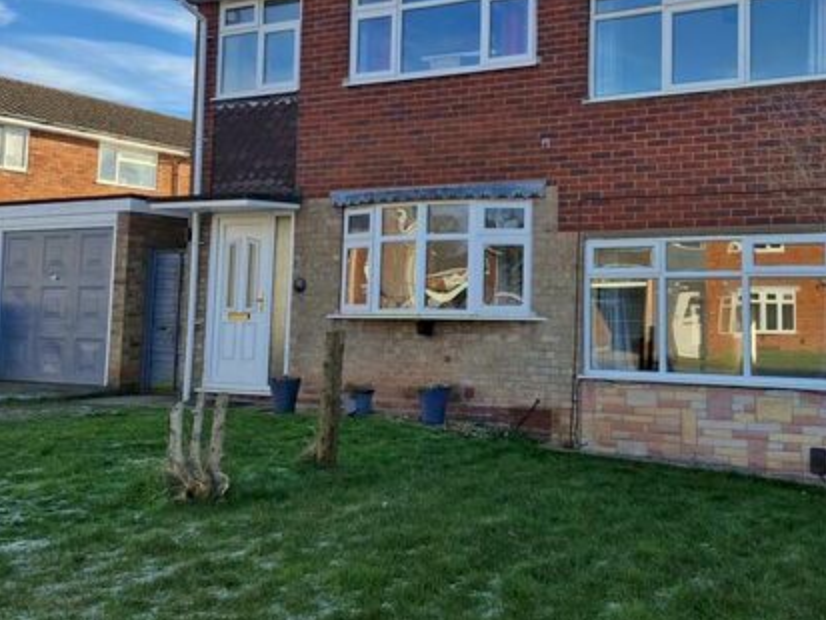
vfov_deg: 36.6
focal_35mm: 39
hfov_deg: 46.9
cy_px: 229
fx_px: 931
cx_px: 568
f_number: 1.8
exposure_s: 1/640
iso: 50
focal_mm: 5.54
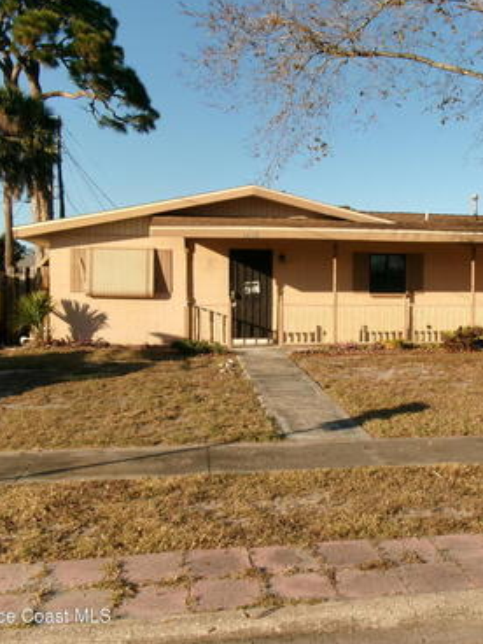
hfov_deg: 37.1
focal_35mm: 38
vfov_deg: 49.0
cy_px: 318
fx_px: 707
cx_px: 340
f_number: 10.8
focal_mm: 5.1
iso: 100
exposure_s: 1/100
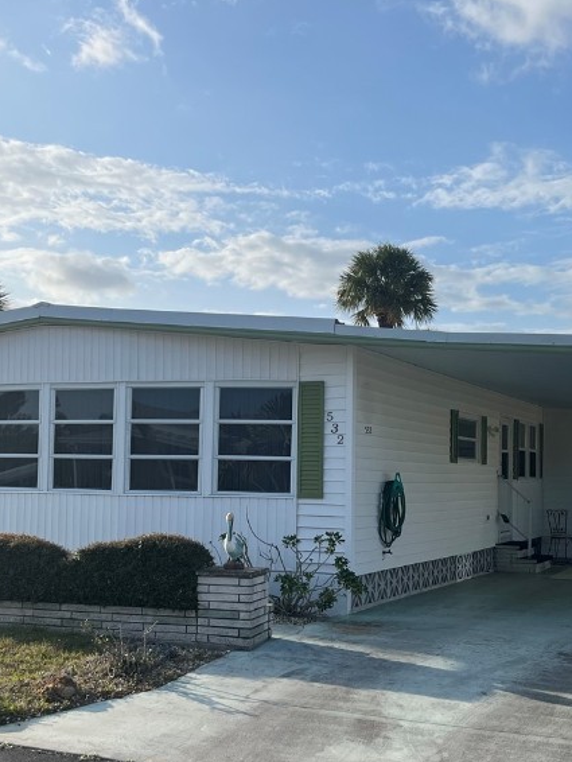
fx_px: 1035
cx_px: 275
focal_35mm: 47
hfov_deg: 30.9
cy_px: 444
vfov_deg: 40.3
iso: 50
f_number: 1.6
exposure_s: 1/3745
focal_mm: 5.1
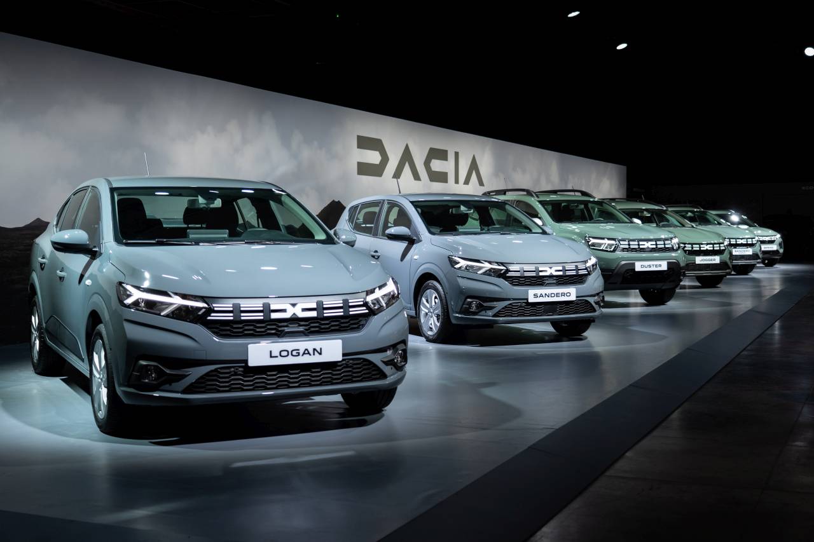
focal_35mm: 46
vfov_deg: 29.2
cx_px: 407
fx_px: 1040
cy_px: 271
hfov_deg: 42.7
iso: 400
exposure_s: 1/100
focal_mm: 46
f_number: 4
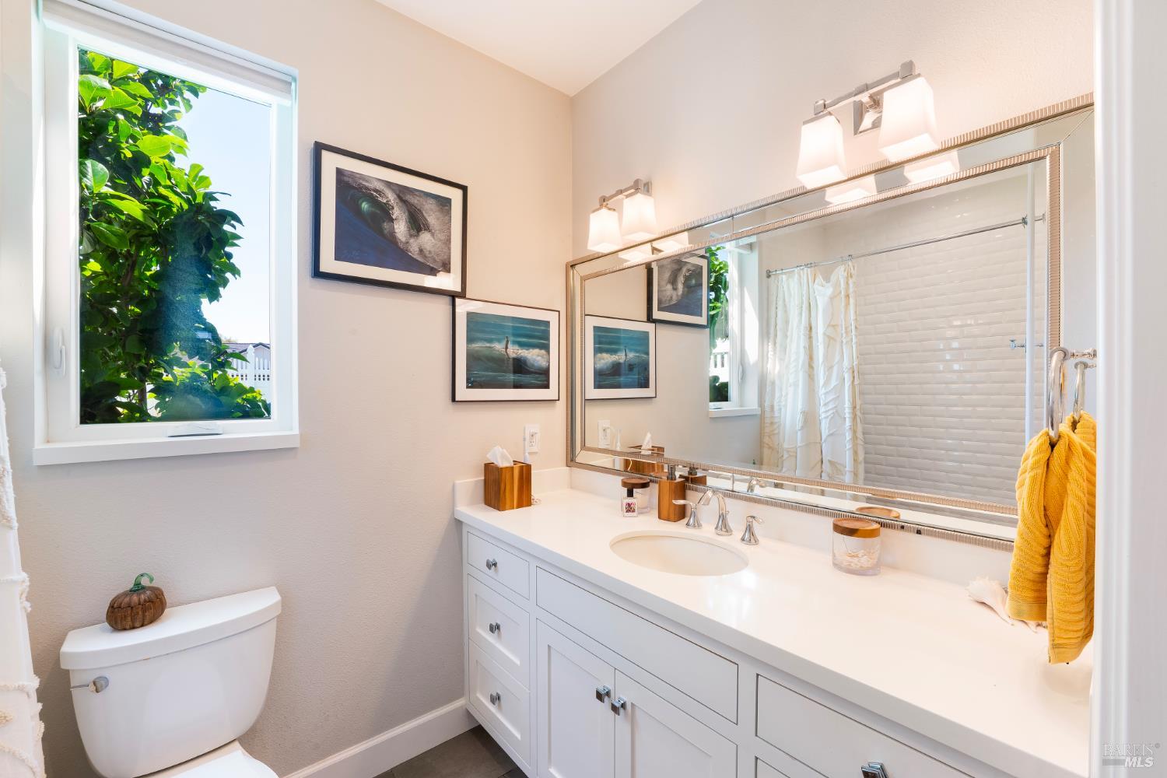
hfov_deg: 104.3
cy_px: 389
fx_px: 454
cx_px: 584
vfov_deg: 81.2
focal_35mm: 14
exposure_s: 1/2
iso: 100
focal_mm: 14
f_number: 14
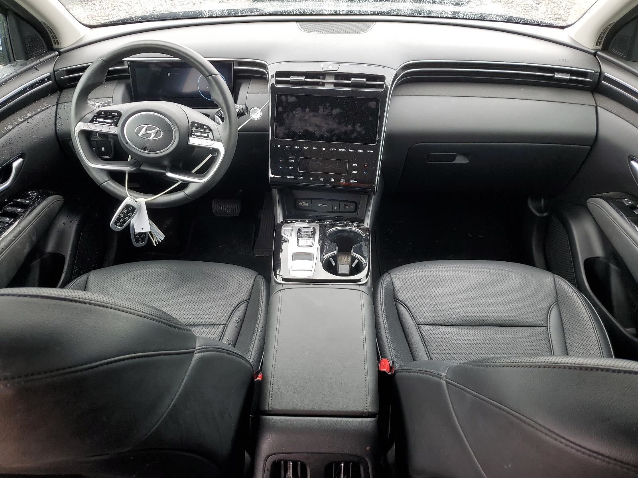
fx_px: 479
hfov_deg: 67.3
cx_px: 319
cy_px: 239
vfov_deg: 53.1
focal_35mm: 26
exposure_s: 1/217
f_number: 1.5
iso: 50
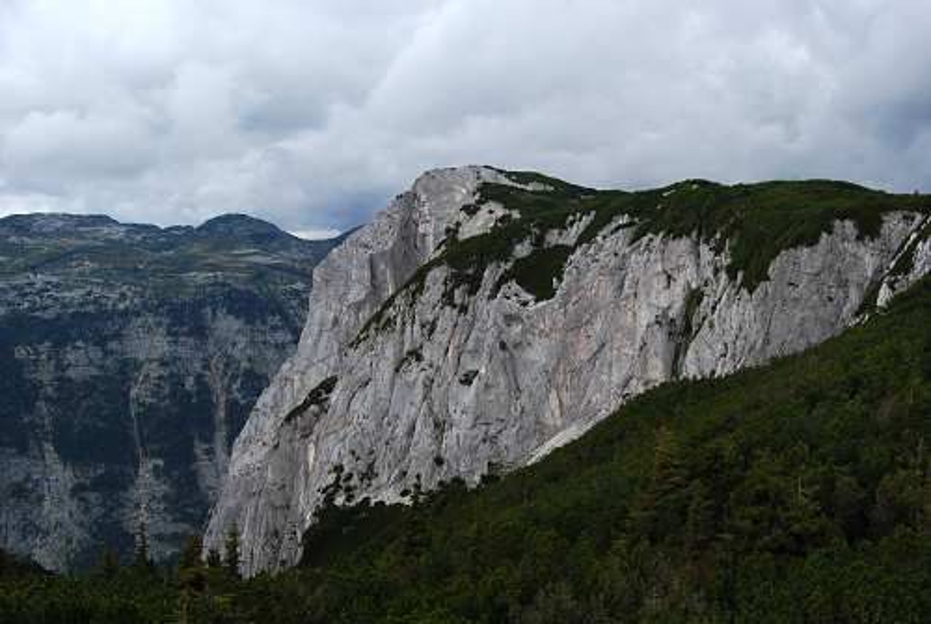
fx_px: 699
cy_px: 312
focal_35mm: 27
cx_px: 466
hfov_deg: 67.3
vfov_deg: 48.1
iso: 200
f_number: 7.1
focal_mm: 18
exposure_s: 1/200
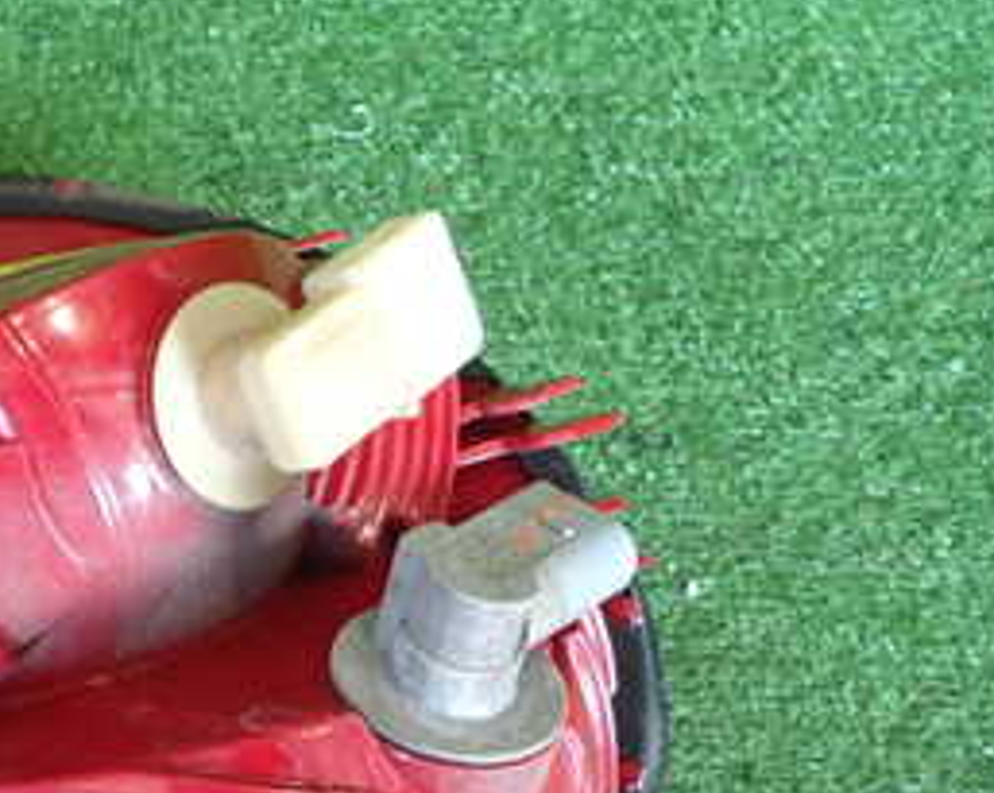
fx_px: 1675
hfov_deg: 31.5
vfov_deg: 26.2
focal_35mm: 57
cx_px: 101
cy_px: 623
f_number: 2
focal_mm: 4.5
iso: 200
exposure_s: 1/30
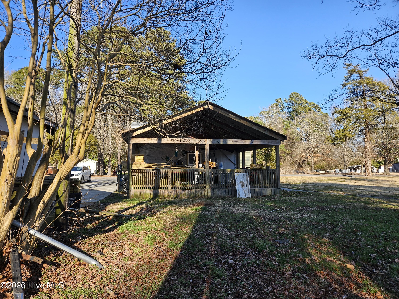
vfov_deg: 58.9
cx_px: 200
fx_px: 265
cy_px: 150
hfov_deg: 73.9
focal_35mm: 23
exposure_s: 1/843
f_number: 1.8
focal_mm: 5.4
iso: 25
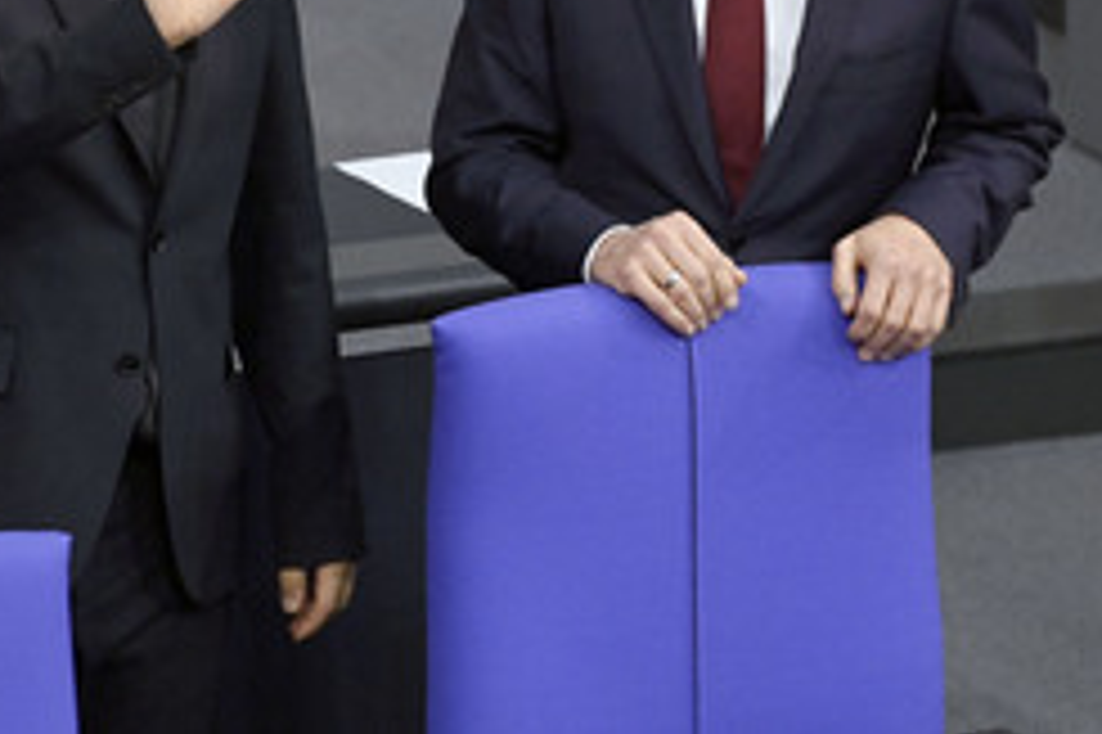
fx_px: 16916
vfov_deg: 2.5
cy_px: 63
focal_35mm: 553
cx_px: 407
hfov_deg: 3.7
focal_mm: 300
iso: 8000
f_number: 5.6
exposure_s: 1/320
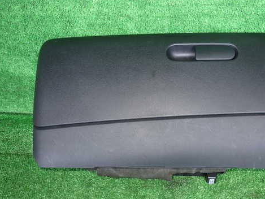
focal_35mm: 32
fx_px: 245
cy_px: 110
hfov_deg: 56.2
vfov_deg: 44.1
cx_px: 163
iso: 160
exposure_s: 1/60
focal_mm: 4.5
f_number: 2
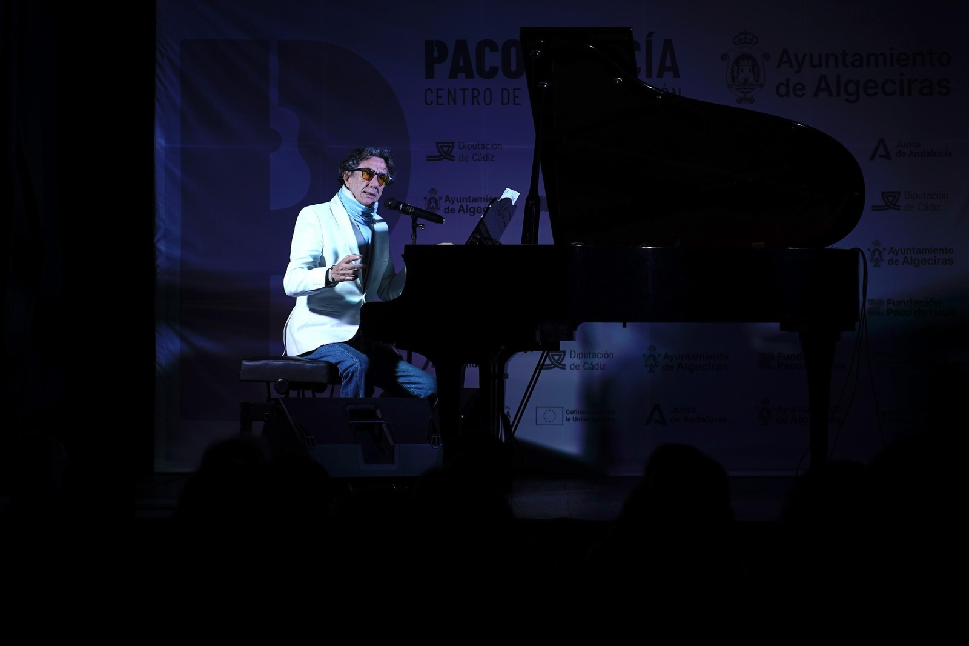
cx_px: 484
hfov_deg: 18.3
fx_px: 3014
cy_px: 323
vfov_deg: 12.2
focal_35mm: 112
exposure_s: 1/100
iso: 100
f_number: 2.8
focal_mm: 75
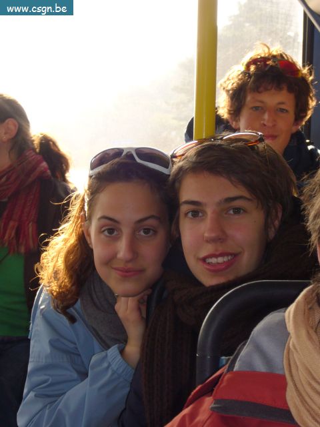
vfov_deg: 19.3
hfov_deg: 14.5
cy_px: 214
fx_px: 1257
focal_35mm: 102
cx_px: 160
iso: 80
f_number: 5.6
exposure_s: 1/30
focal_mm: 16.8
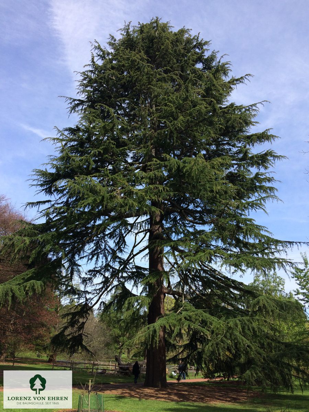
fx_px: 345
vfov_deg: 61.7
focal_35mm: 29
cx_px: 154
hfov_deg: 48.2
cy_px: 206
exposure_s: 1/1282
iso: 32
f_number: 2.2
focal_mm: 4.15
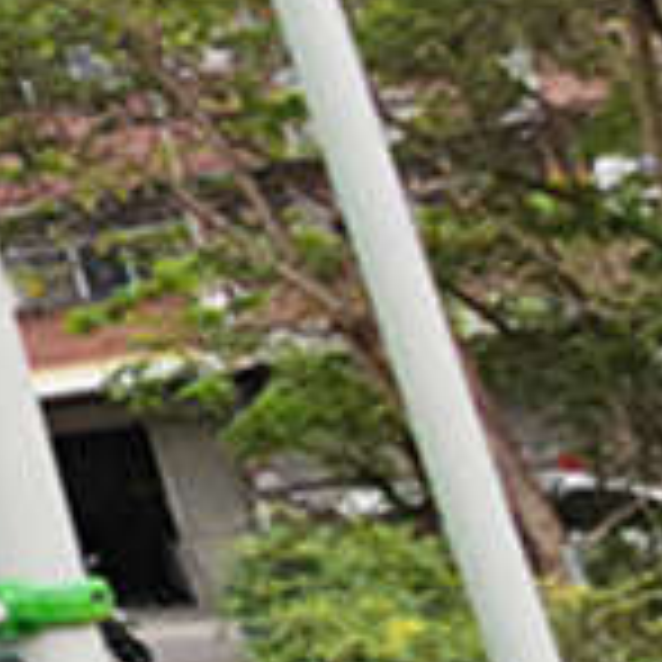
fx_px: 1731
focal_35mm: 80
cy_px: 153
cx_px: -1279
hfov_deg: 11.8
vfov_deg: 21.4
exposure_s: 1/207
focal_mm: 2.2
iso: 125
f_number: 2.2
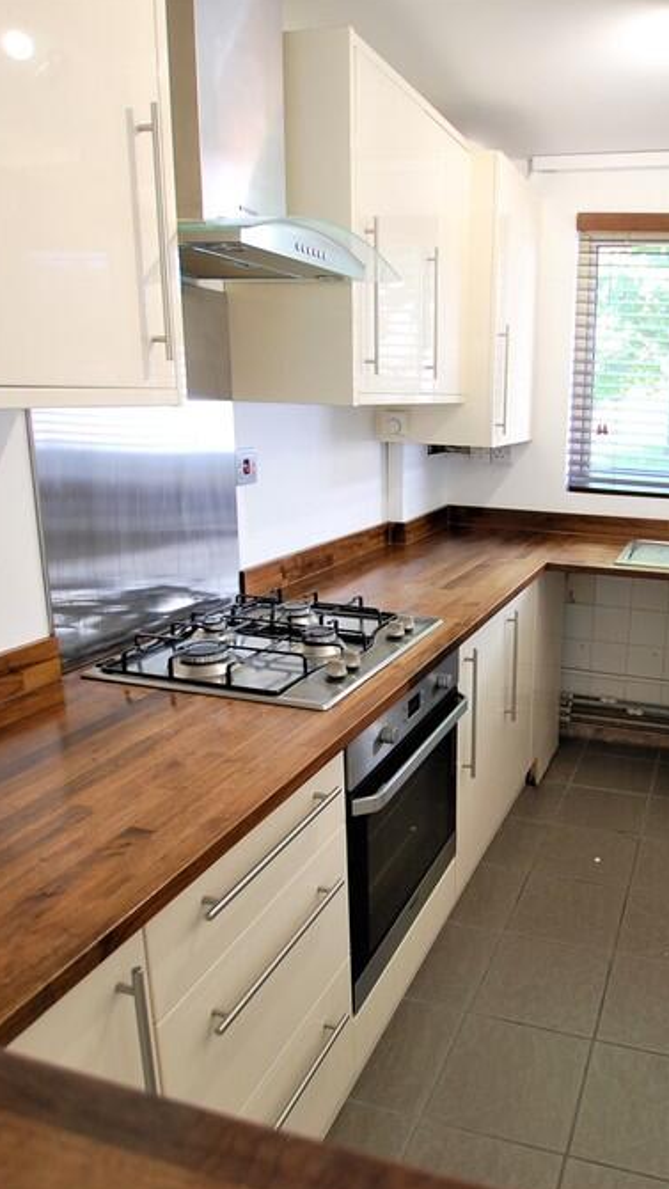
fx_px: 757
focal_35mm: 24
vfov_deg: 76.3
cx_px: 518
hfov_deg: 45.7
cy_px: 595
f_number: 3.5
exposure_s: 1/25
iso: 200
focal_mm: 10
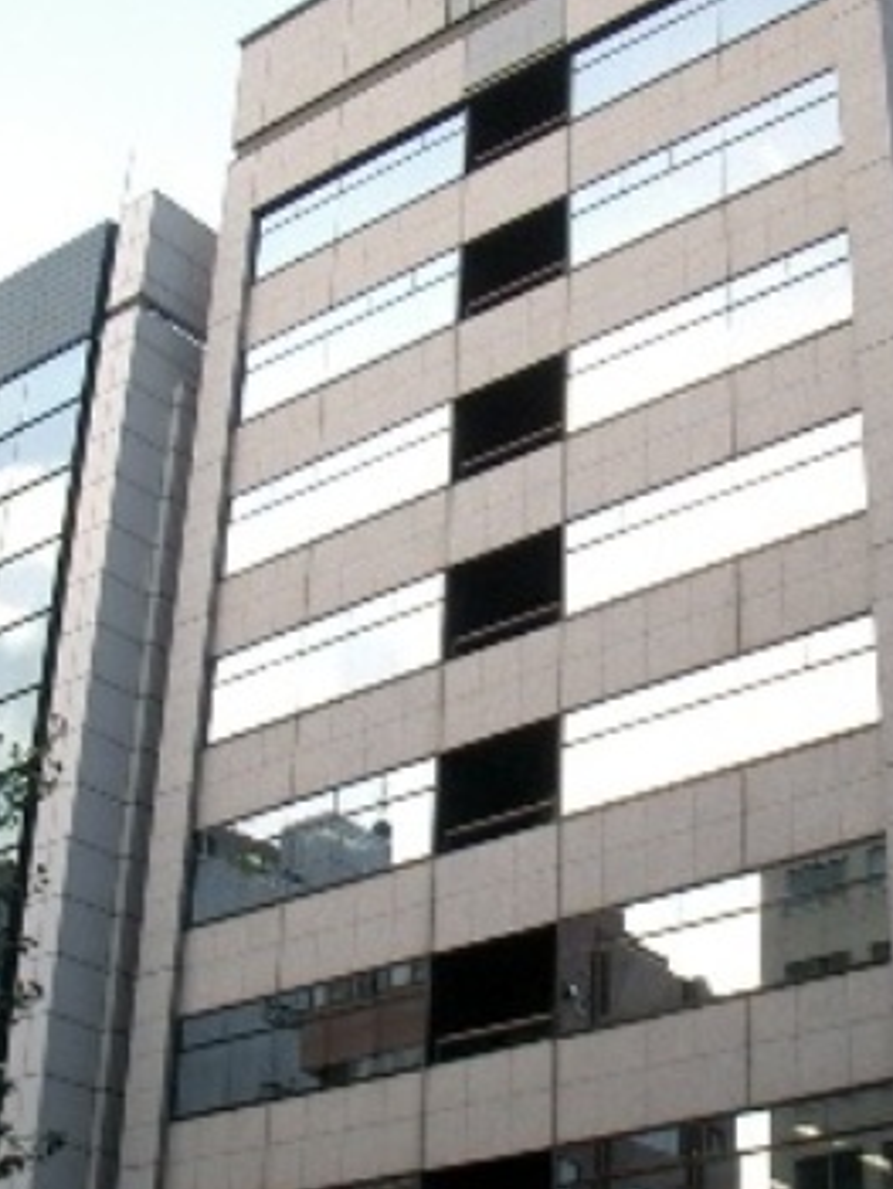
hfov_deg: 22.9
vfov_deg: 30.2
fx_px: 2199
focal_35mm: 64
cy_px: 700
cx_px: 567
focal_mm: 5.8
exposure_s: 1/80
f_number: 4.3
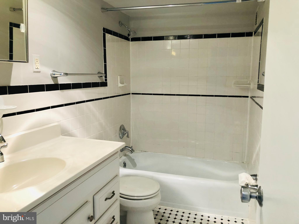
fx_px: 242
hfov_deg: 63.4
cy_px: 112
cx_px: 150
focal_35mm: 28
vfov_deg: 49.7
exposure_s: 1/30
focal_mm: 3.99
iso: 40
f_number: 1.8
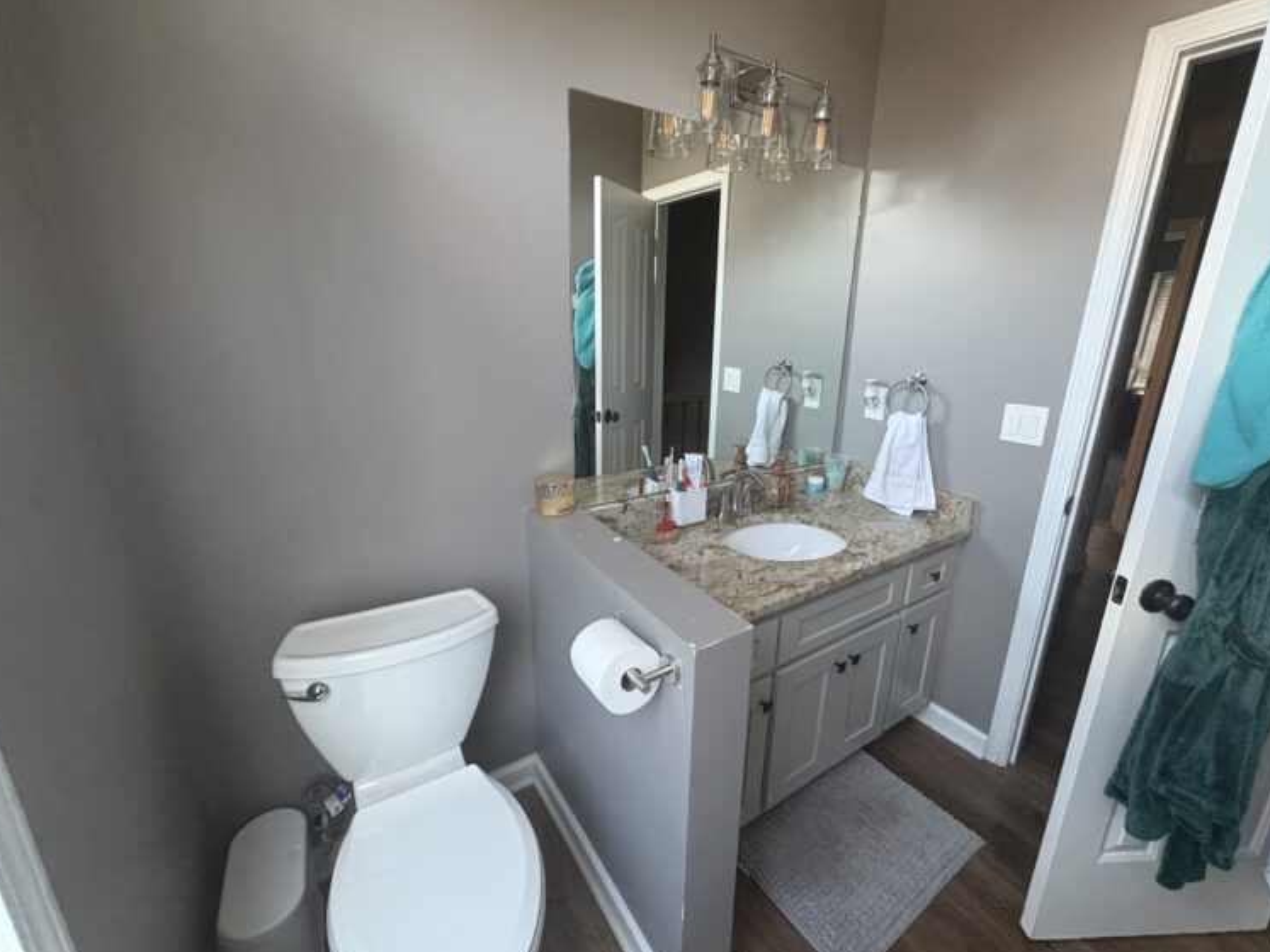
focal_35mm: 15
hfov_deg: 98.2
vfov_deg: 81.7
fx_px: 550
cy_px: 468
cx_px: 655
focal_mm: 2.22
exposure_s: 1/60
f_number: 2.2
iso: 500
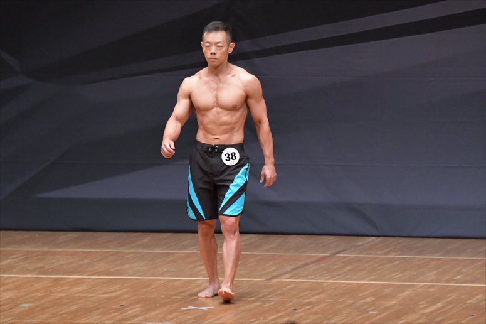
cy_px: 162
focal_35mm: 315
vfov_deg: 4.4
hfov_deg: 6.5
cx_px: 243
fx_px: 4250
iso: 6400
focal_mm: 210
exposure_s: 1/400
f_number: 5.6
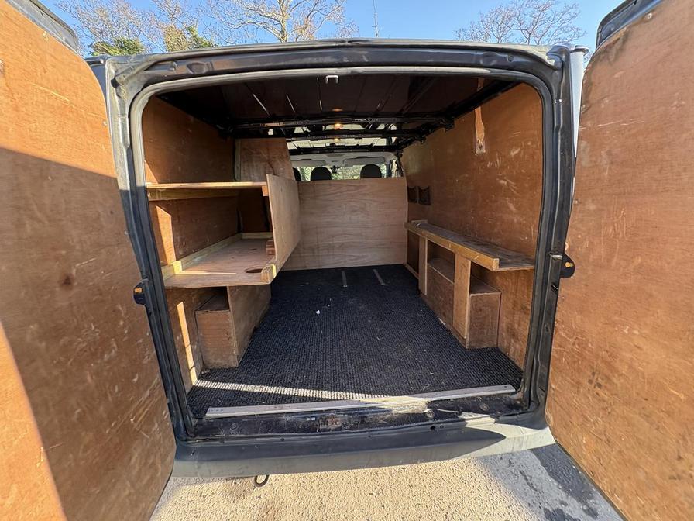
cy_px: 260
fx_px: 281
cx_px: 347
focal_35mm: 14
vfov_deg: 85.7
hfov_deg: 102.1
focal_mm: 2.22
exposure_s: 1/127
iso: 125
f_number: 2.2
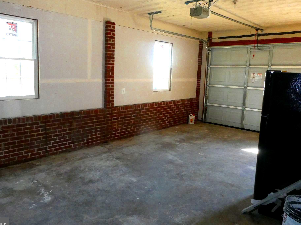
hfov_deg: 65.2
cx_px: 137
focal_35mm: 27
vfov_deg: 51.3
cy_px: 104
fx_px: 235
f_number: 3.3
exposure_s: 1/60
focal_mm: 4.3
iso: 500
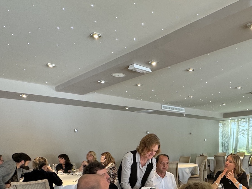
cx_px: 187
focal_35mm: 31
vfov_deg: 40.4
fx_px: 226
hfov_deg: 55.7
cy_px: 185
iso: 160
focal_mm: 2.22
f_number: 2.2
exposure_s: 1/50
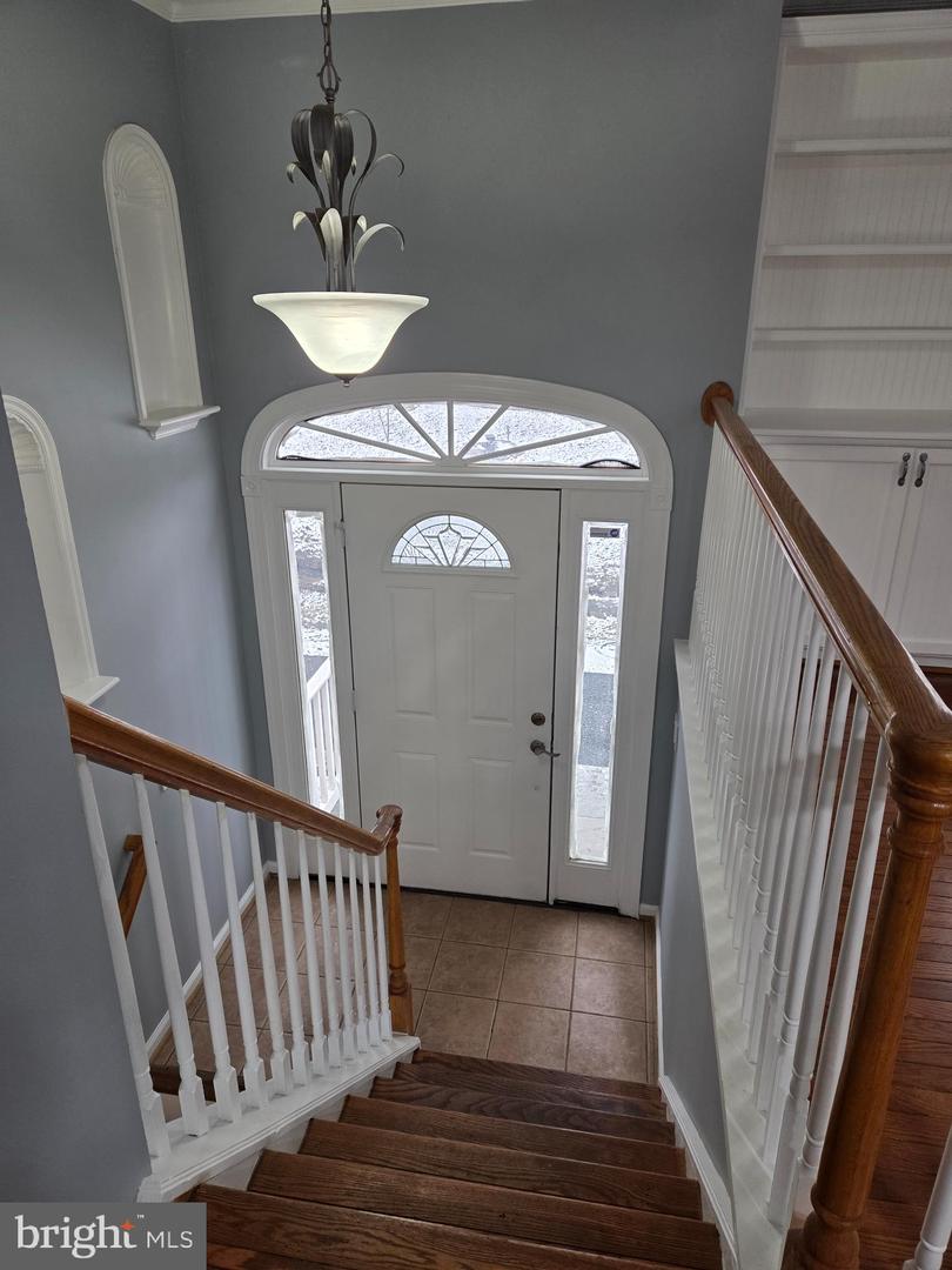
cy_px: 635
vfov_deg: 73.9
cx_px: 476
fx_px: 843
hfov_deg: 58.9
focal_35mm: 23
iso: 125
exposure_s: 1/120
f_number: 1.8
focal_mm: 5.4
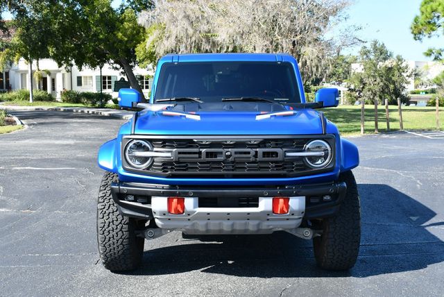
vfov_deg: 27.0
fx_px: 617
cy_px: 148
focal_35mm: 50
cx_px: 222
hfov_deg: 39.6
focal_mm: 25
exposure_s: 1/250
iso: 200
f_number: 7.1
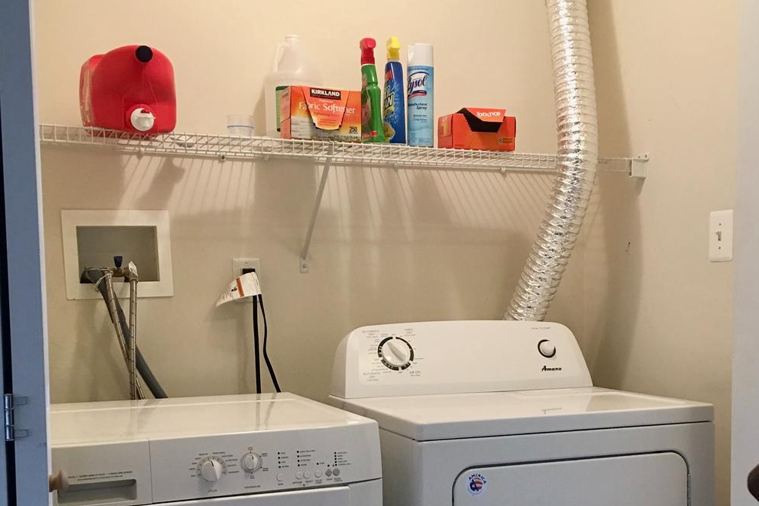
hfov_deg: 41.8
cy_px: 359
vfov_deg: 28.3
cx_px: 428
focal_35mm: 47
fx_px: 991
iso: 50
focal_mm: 4.15
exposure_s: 1/15
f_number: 2.2
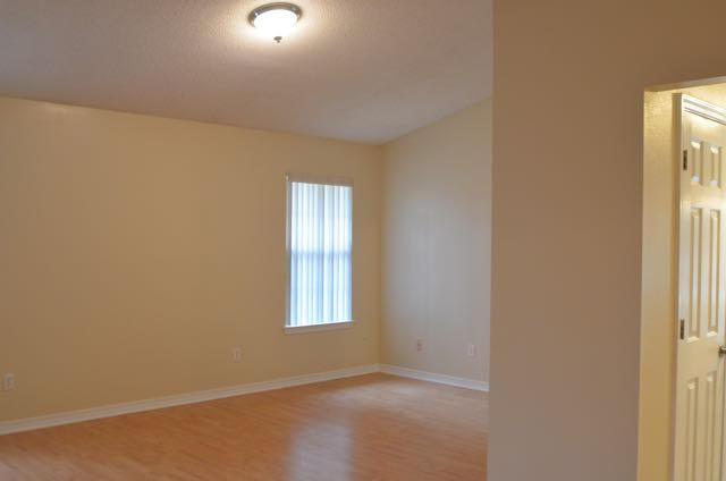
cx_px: 363
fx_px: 725
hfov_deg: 53.2
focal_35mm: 36
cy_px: 240
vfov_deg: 36.7
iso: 1000
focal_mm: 24
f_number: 4.5
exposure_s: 1/30
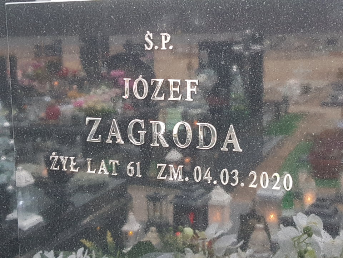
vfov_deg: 53.1
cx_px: 172
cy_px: 129
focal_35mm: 26
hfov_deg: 67.3
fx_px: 258
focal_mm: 4.2
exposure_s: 1/11
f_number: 1.7
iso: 200
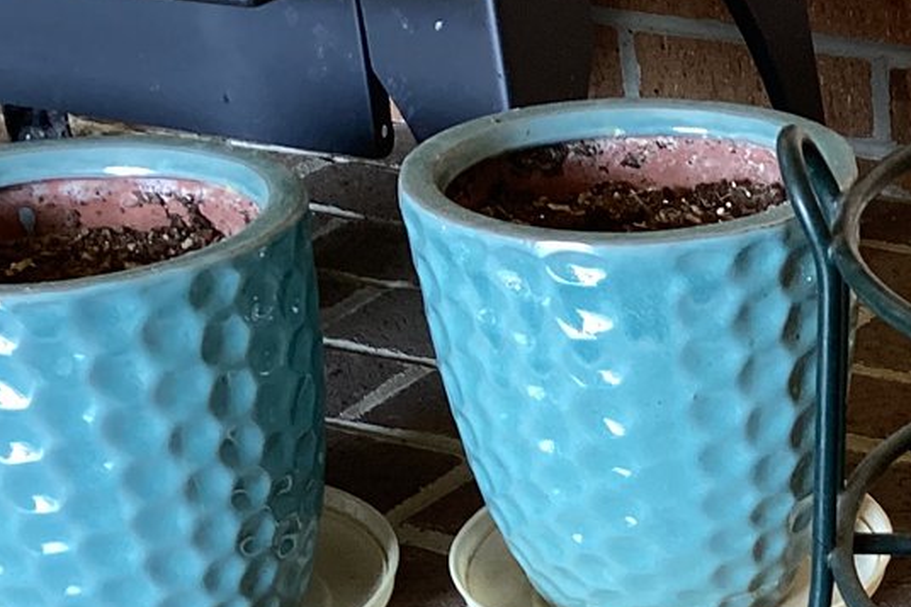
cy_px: 914
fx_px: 2302
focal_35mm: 91
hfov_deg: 21.3
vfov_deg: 14.1
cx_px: 1000
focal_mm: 3.3
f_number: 2.4
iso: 80
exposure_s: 1/60
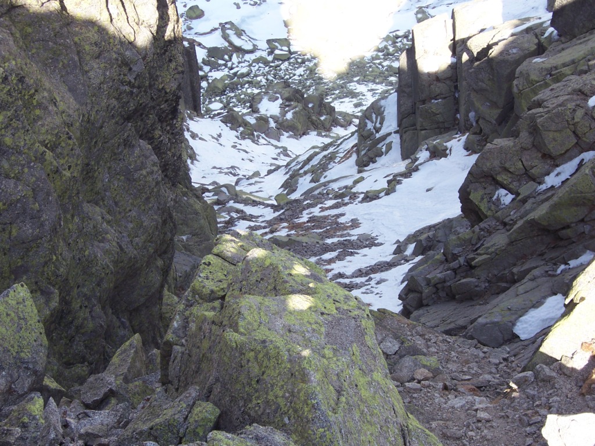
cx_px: 298
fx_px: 1255
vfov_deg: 20.2
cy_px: 223
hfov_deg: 26.7
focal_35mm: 73
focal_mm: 12.1
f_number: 4.8
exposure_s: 1/180
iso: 80
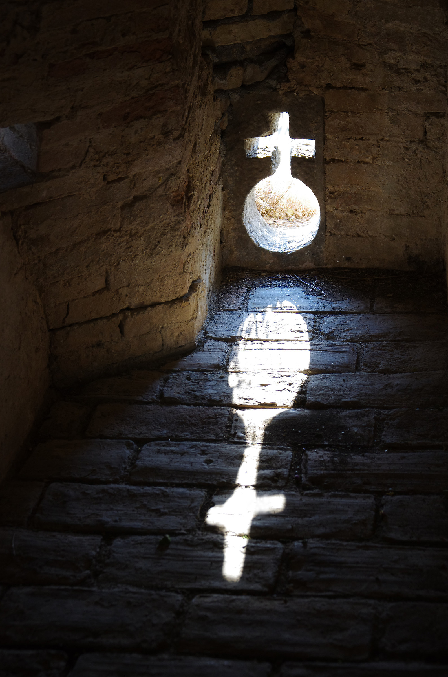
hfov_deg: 18.1
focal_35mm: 75
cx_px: 224
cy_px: 338
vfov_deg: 27.0
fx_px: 1407
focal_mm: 50
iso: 800
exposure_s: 1/100
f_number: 4.5
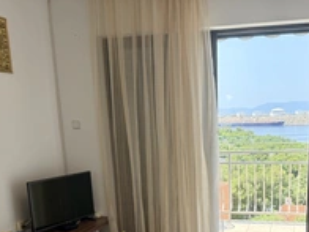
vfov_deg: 31.3
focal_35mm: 44
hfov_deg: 42.6
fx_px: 393
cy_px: 210
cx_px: 197
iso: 100
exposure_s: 1/728
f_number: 1.78
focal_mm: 6.76
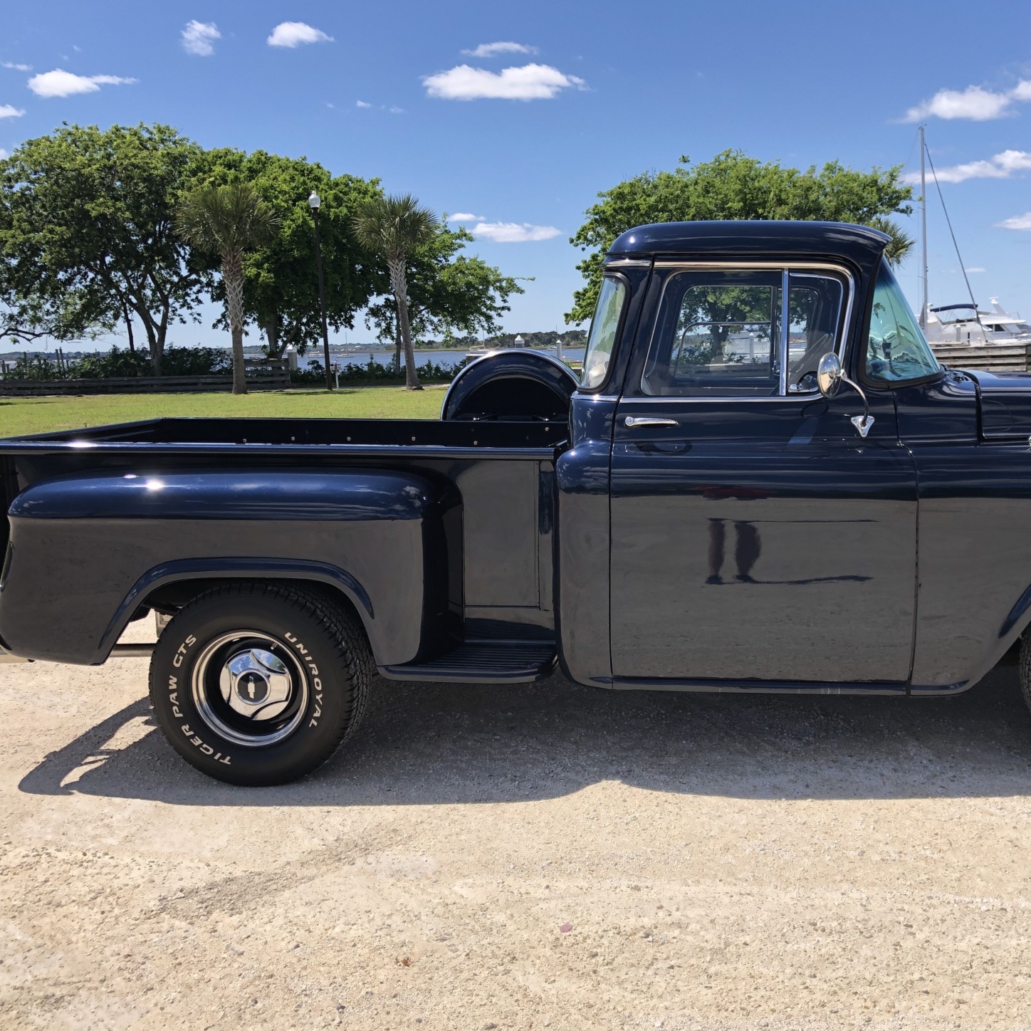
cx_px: 669
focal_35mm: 35
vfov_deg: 47.2
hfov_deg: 46.6
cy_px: 518
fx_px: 1179
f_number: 1.8
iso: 20
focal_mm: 4
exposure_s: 1/1567
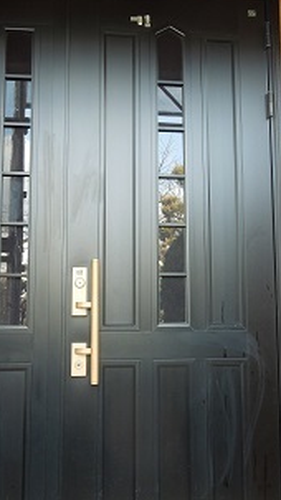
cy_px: 232
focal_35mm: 45
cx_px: 170
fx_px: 597
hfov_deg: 26.4
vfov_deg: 45.5
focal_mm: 4.5
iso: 125
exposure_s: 1/30
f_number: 3.3
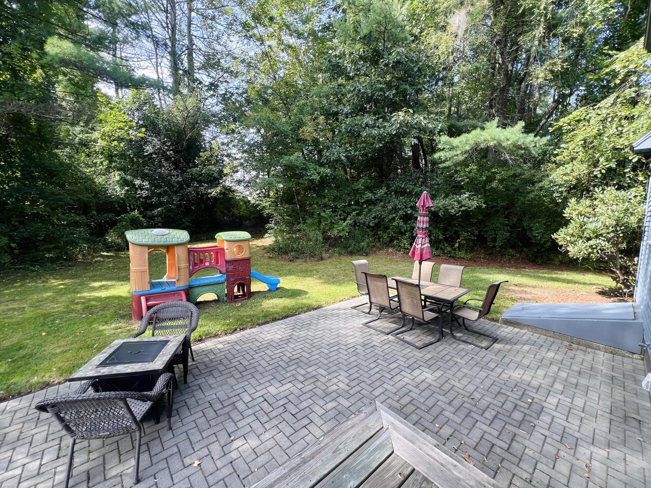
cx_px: 326
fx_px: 244
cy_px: 244
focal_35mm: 13
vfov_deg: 89.9
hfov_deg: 106.2
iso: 32
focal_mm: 1.57
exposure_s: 1/135
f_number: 1.8
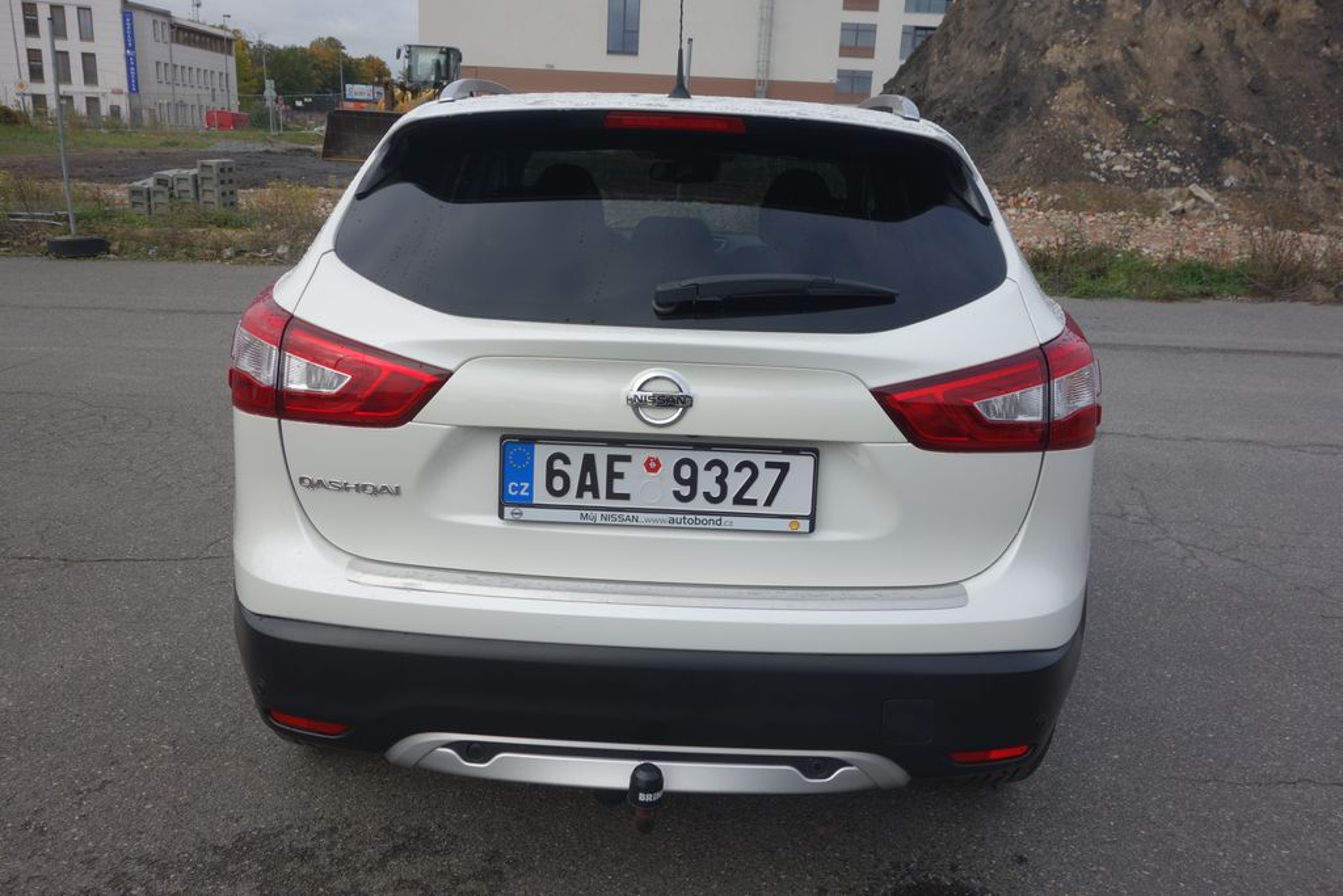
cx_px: 672
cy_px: 448
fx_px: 1045
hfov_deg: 65.5
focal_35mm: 28
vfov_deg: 46.4
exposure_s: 1/320
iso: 125
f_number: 5.6
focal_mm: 10.4
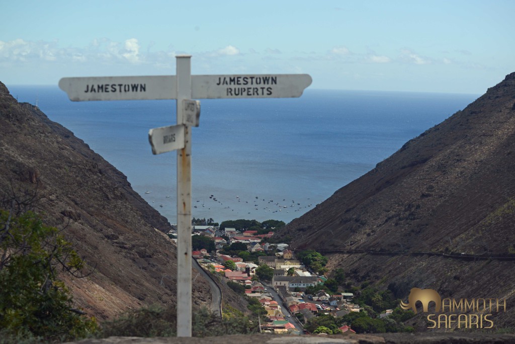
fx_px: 1145
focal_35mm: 80
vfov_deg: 17.1
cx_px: 258
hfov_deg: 25.4
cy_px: 172
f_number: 8
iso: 500
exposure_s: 1/2000
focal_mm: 80
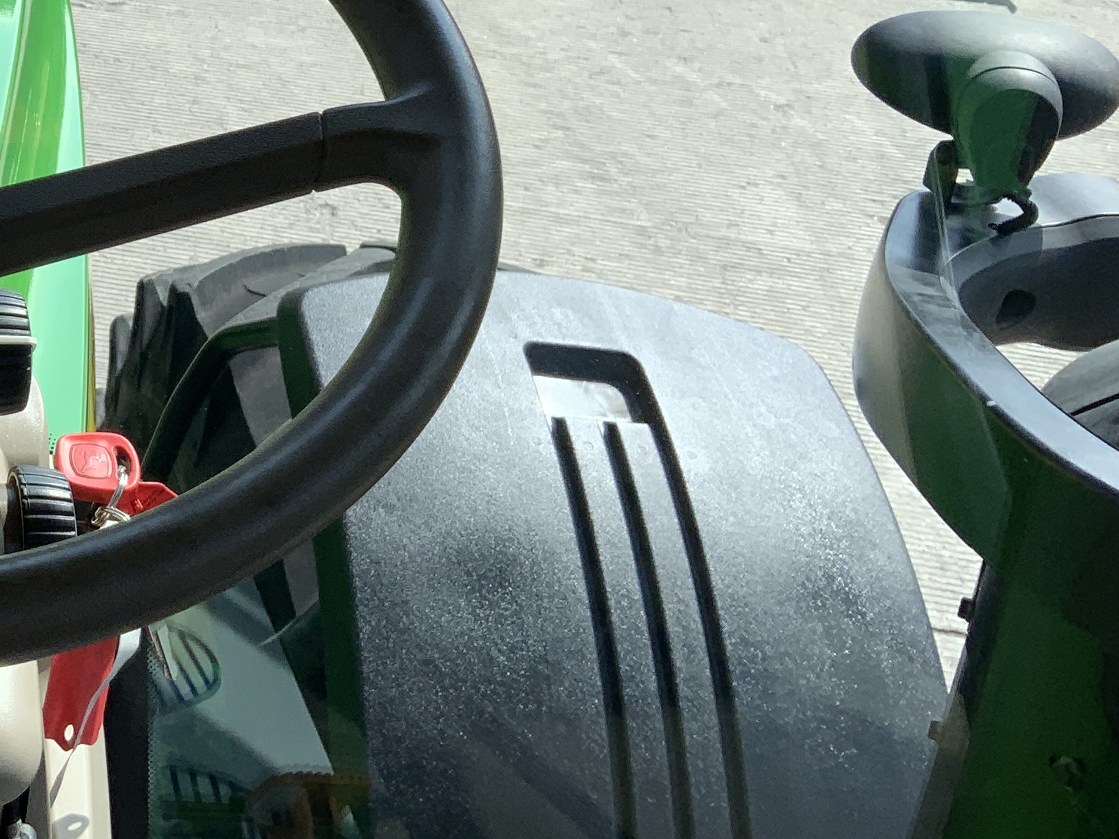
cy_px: -59
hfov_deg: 24.7
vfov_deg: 19.7
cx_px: -188
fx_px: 2327
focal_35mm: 72
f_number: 1.8
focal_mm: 3
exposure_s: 1/855
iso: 16
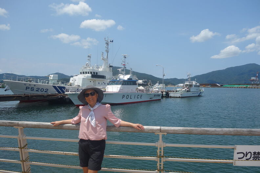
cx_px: 130
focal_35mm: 28
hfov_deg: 65.5
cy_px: 86
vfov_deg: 46.4
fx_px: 202
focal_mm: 10.4
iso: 125
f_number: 5.6
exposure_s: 1/640
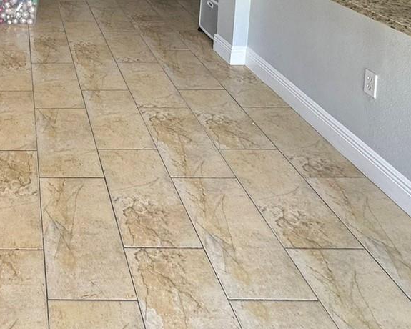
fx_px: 462
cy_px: -75
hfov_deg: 42.1
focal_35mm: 38
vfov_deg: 31.9
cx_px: 9
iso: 100
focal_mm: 2.22
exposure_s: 1/99
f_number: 2.2
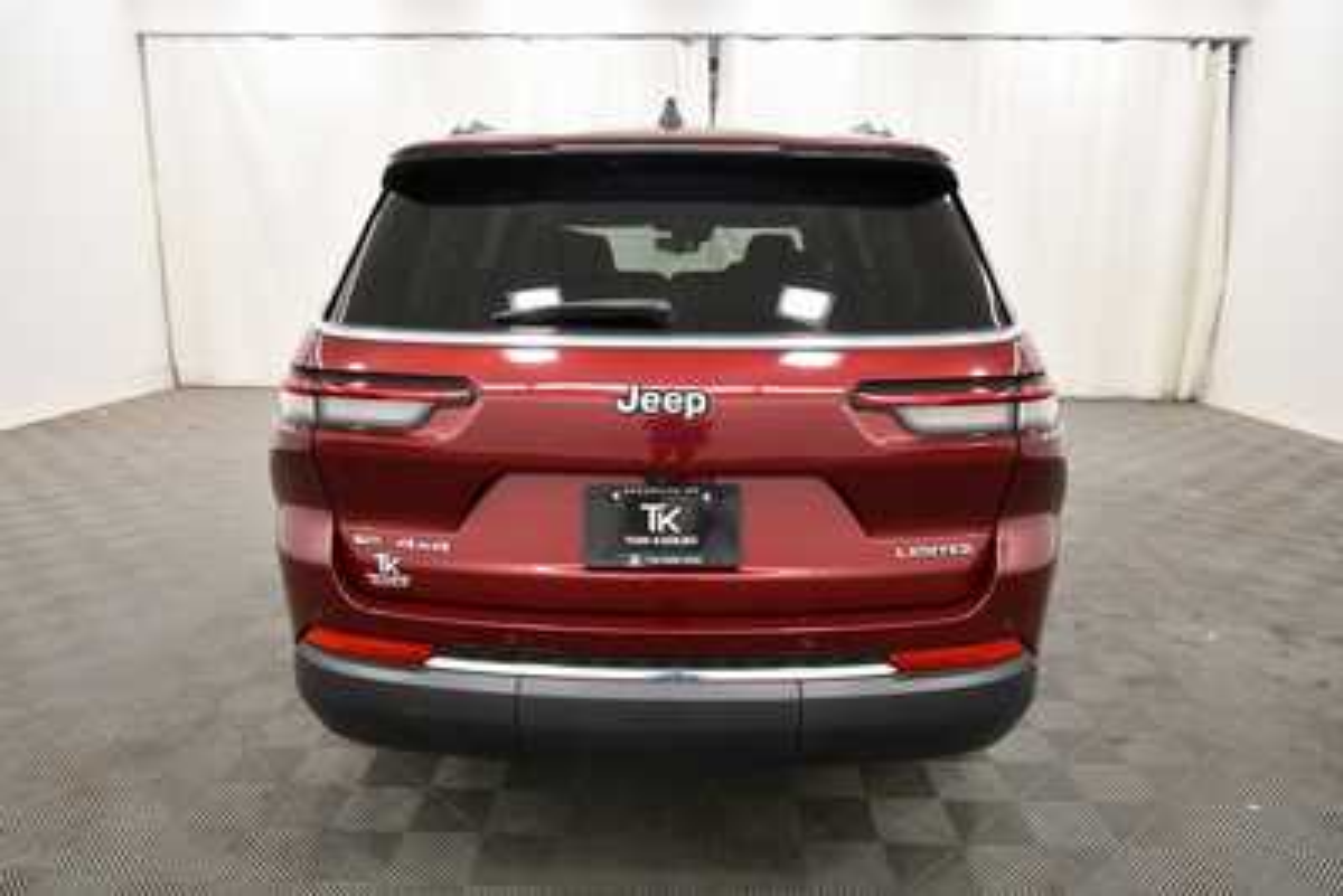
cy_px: 448
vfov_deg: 51.3
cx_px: 672
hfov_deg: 71.5
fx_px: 933
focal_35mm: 25
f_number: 5.3
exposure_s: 1/125
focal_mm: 17
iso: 1250
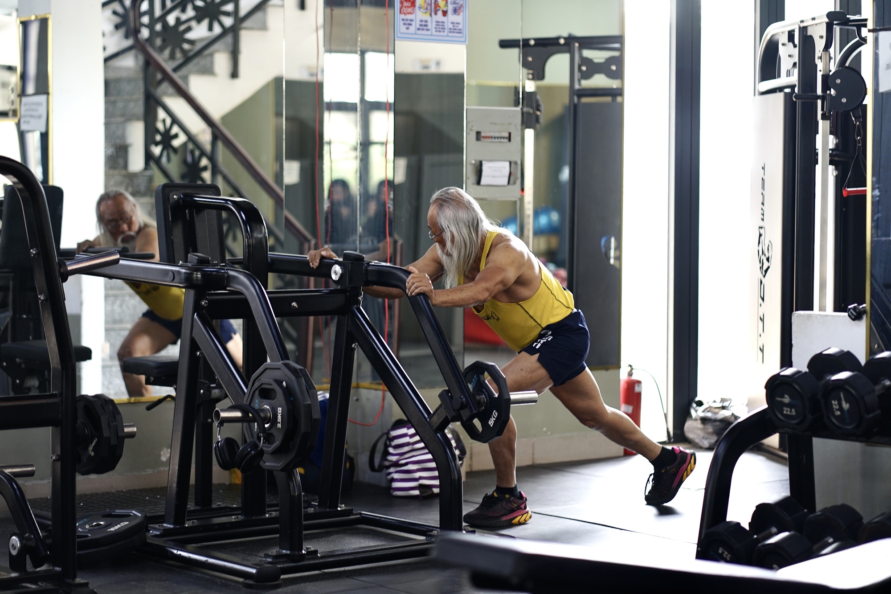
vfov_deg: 16.1
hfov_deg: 23.9
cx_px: 446
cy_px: 297
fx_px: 2103
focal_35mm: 85
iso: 250
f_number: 1.8
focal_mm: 85
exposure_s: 1/50
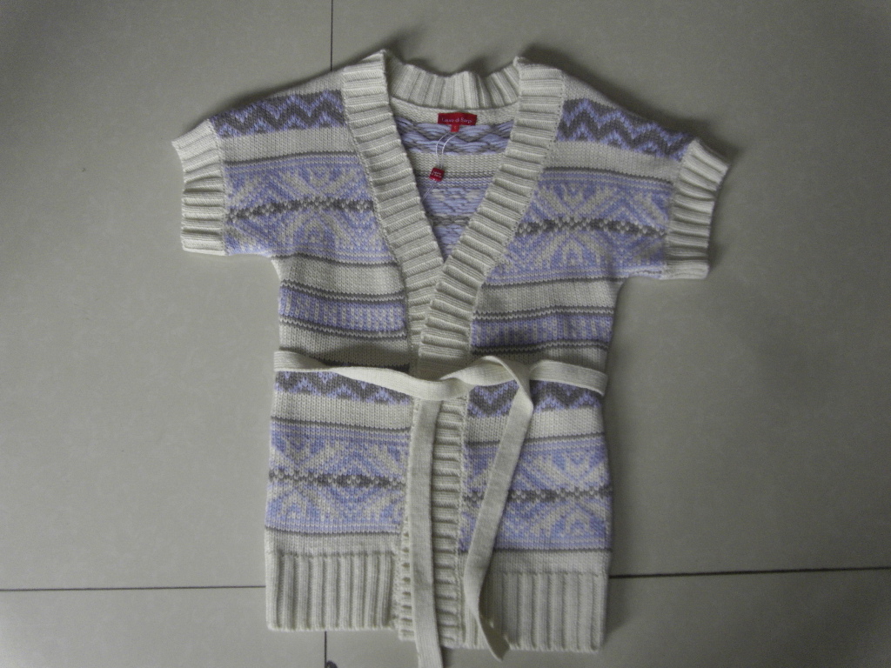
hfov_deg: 56.8
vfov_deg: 44.2
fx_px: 824
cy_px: 334
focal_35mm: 32
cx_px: 446
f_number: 3.4
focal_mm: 5.7
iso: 100
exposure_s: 1/80
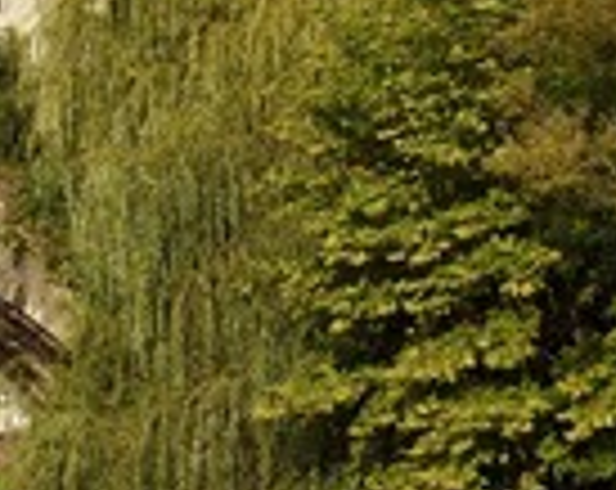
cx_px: 36
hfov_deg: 12.8
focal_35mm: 150
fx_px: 2729
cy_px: 202
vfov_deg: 10.3
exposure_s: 1/200
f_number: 13
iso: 200
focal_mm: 52
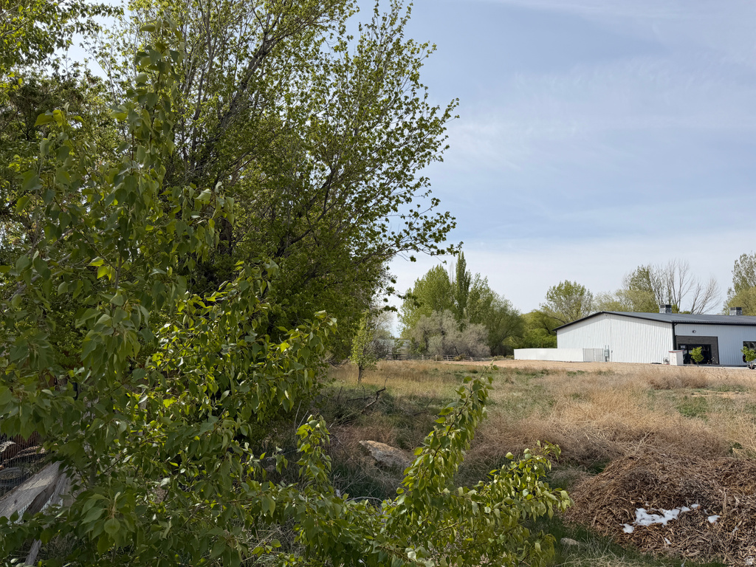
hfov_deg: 71.6
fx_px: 524
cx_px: 378
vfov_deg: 56.8
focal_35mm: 24
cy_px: 284
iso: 80
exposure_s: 1/6173
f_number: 1.78
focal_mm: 6.76
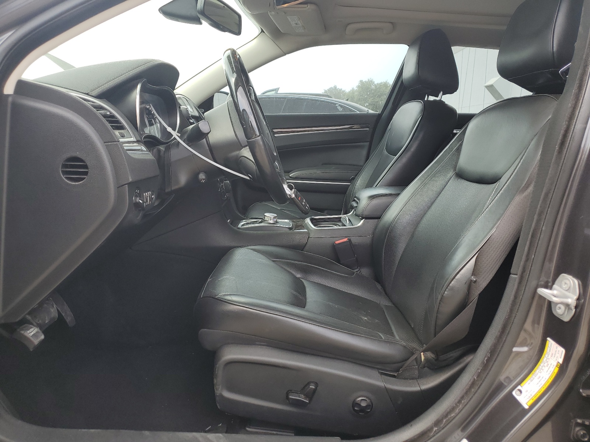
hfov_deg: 67.3
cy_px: 221
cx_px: 295
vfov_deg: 53.1
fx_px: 443
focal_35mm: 26
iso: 50
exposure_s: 1/312
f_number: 1.5
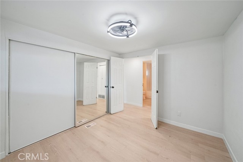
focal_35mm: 13
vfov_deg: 85.4
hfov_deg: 108.4
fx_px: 88
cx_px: 122
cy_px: 81
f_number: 8
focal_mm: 13
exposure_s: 1/20
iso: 400
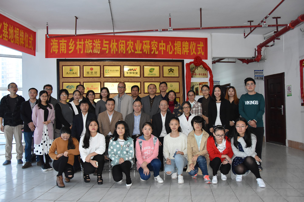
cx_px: 152
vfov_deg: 43.6
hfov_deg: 61.9
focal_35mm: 30
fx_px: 253
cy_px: 101
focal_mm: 20
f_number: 3.5
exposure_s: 1/60
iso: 2000
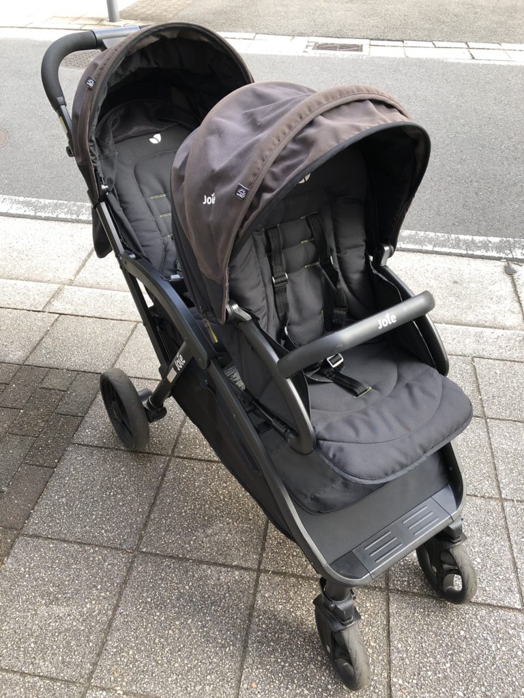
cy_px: 349
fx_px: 565
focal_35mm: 28
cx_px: 262
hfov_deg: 49.7
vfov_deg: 63.4
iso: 25
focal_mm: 3.99
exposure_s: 1/30
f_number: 1.8
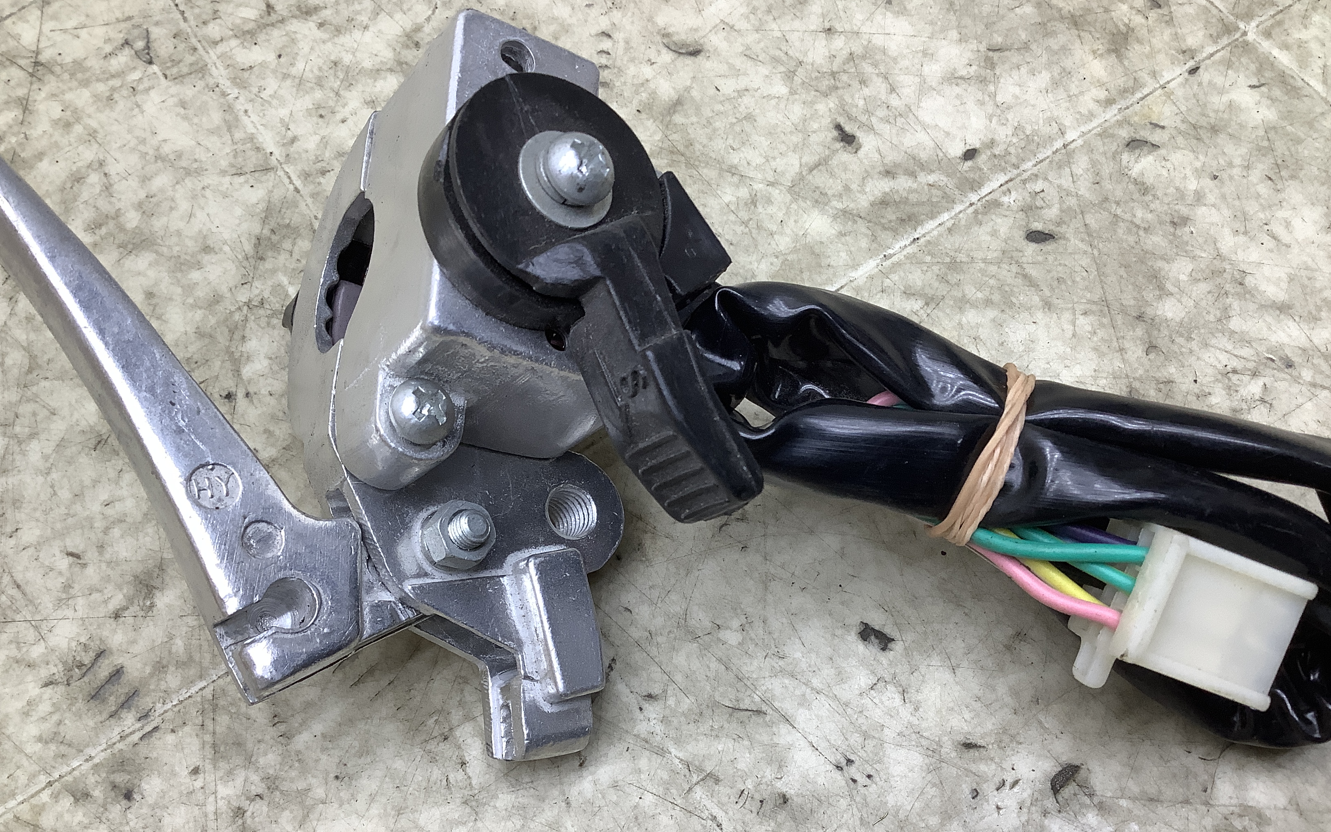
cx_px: 667
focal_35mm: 33
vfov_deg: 38.2
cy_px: 494
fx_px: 1197
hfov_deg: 58.1
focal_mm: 3.3
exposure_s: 1/120
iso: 80
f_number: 2.4
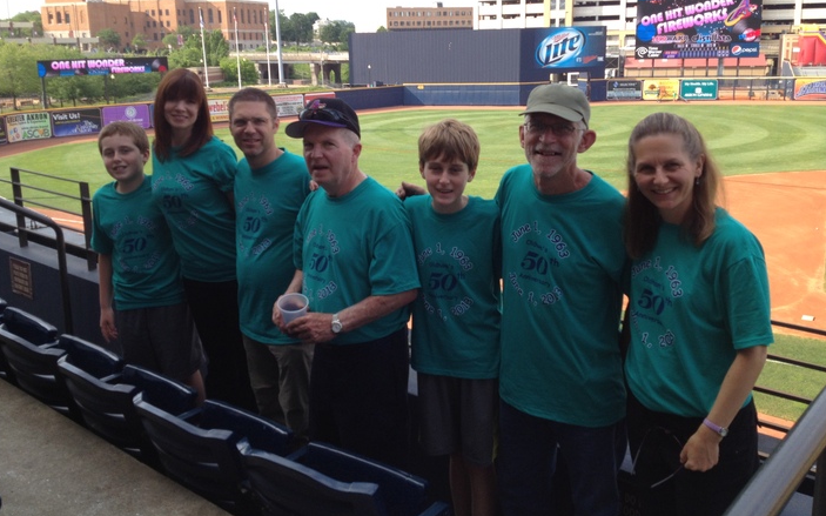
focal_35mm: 38
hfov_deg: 51.6
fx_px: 855
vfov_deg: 33.5
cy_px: 207
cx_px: 415
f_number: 2.4
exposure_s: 1/502
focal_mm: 4.28
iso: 50
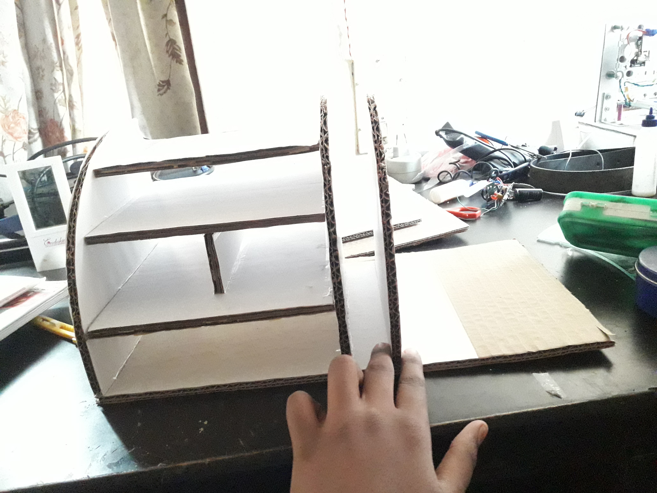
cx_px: 328
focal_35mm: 28
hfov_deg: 63.4
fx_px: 531
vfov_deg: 49.7
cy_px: 246
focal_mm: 3.7
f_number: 1.9
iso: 800
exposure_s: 1/33
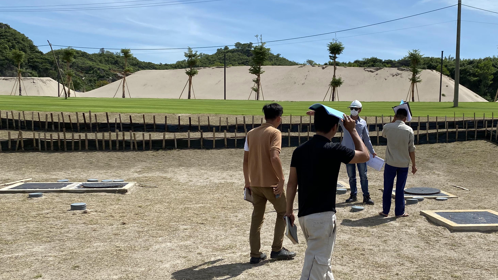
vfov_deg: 30.4
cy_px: 155
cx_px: 340
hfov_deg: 50.5
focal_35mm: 39
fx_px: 515
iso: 32
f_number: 1.8
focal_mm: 4.25
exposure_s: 1/3984
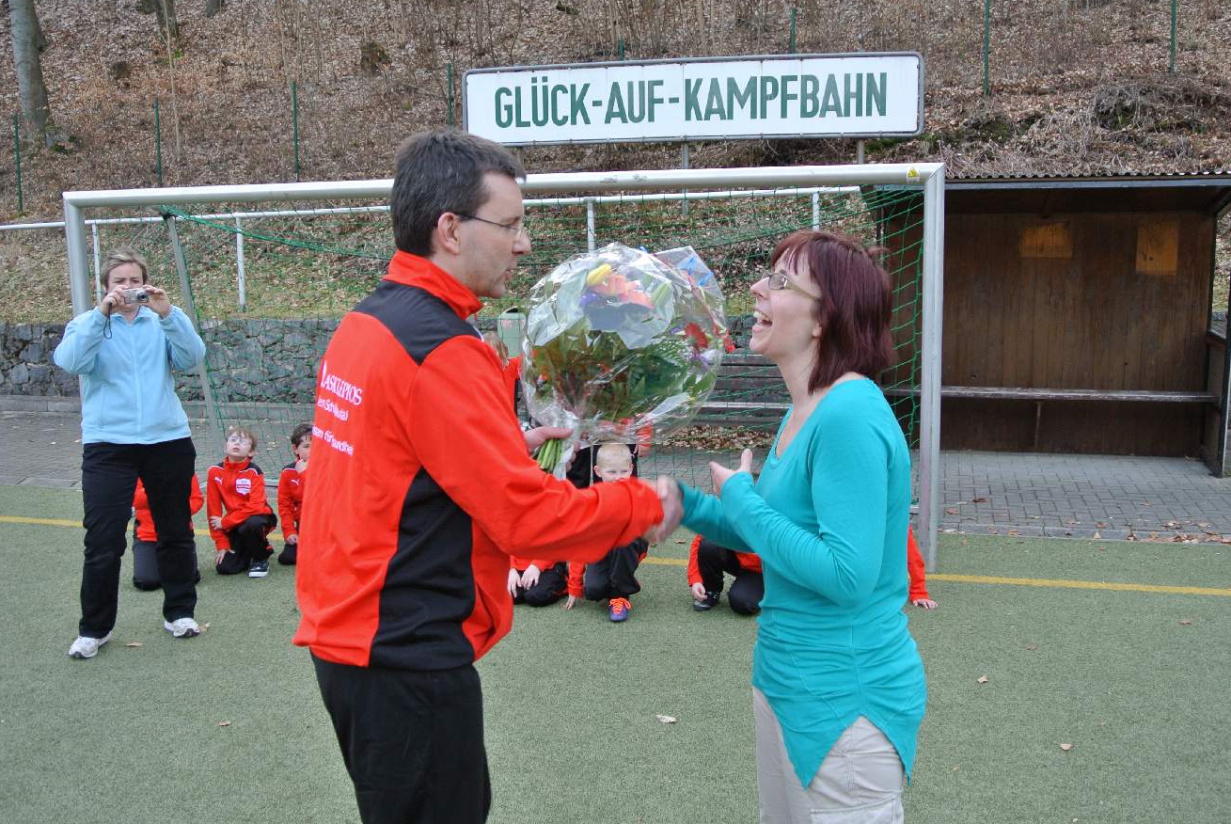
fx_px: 1130
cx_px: 642
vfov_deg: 40.0
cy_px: 382
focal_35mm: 33
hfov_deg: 57.1
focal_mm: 11.4
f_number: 3.5
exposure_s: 1/125
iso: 140
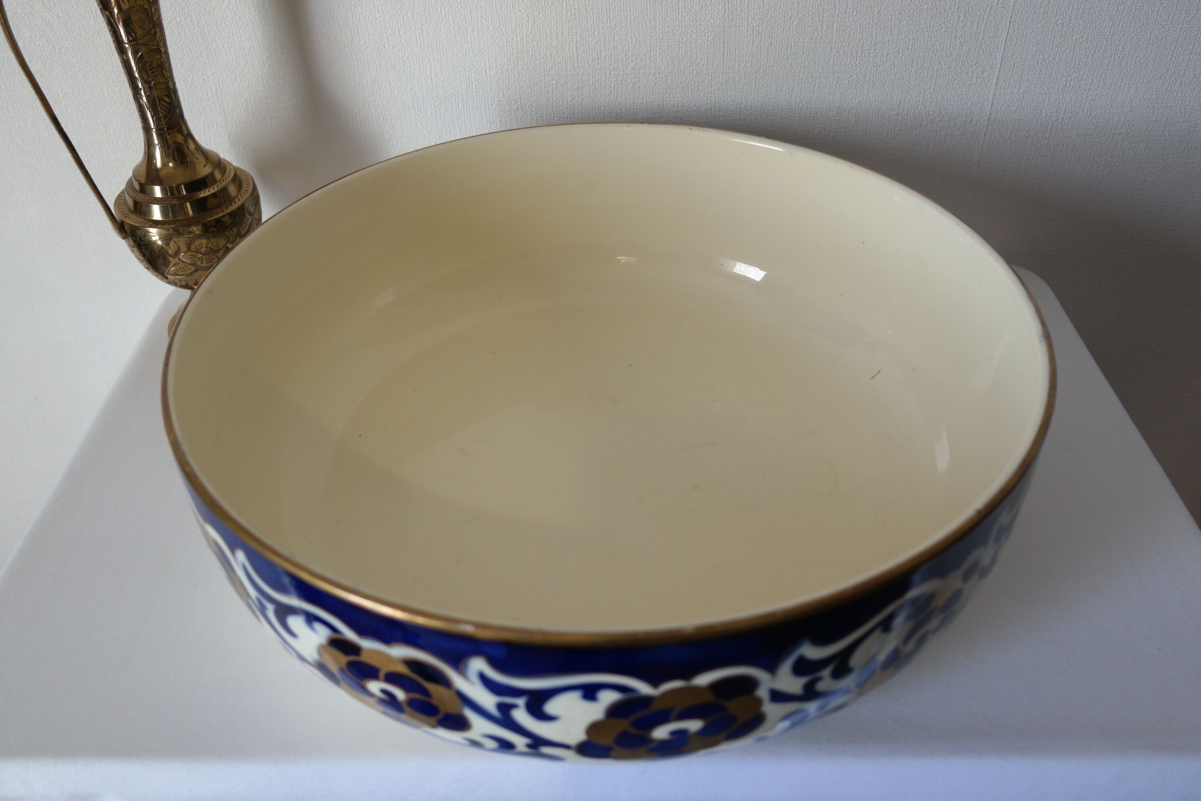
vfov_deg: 40.0
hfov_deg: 57.2
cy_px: 400
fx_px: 1101
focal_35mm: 33
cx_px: 600
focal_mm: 22
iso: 200
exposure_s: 1/50
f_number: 3.5
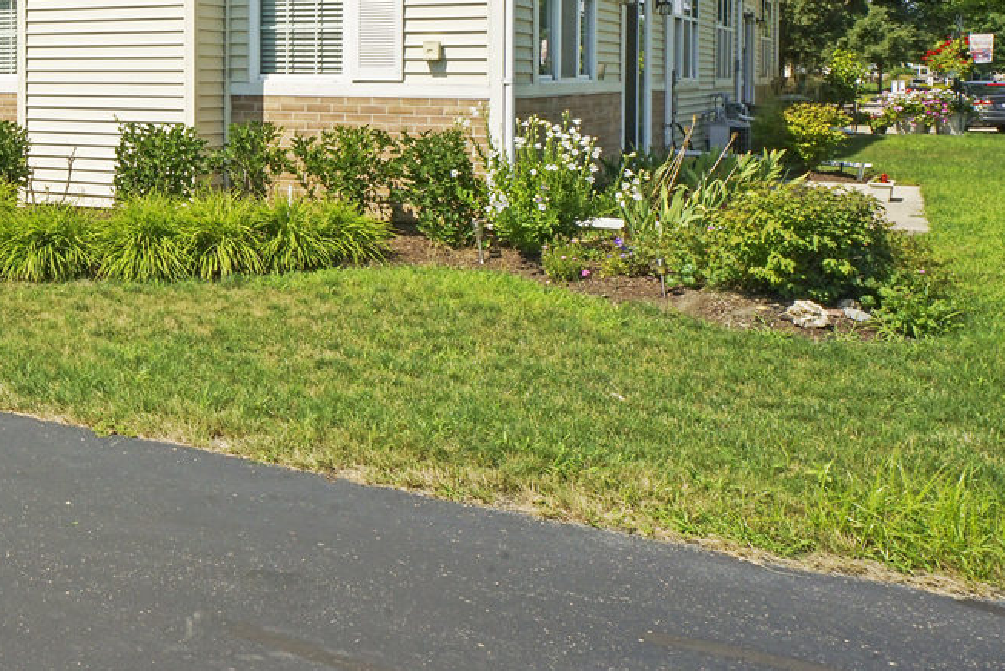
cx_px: -79
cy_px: 55
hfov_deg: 36.1
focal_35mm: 47
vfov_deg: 27.6
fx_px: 1313
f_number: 22
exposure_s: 1/125
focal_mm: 19
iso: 400
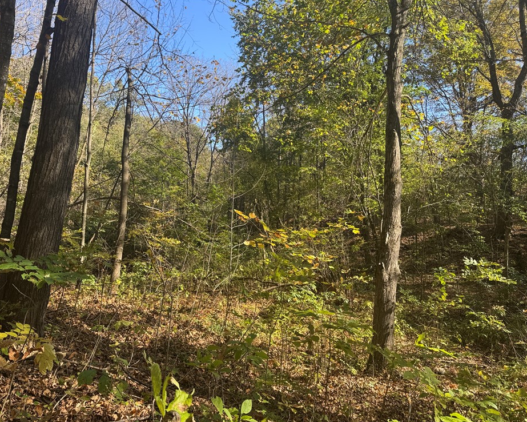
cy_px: 217
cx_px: 239
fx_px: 405
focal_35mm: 26
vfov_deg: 54.9
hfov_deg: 65.9
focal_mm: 6.76
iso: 80
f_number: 1.78
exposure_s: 1/966
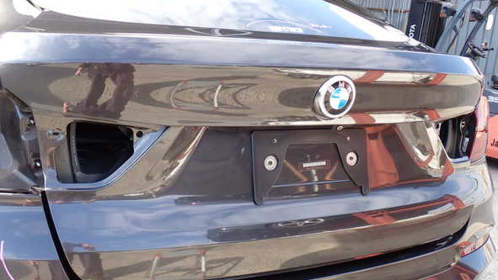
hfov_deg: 48.3
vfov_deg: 28.4
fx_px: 555
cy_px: 140
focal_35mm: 42
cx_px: 246
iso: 100
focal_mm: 6.83
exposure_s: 1/100
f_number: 3.5
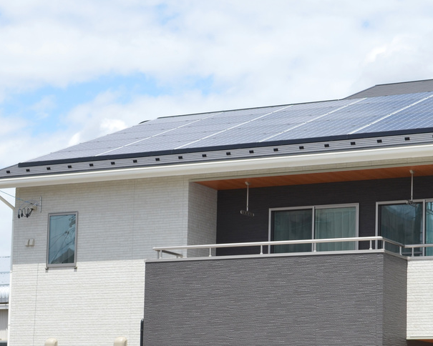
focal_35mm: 101
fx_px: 1294
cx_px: 301
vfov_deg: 15.1
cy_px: 301
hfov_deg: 18.9
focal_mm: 34
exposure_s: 1/500
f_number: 9
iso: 200
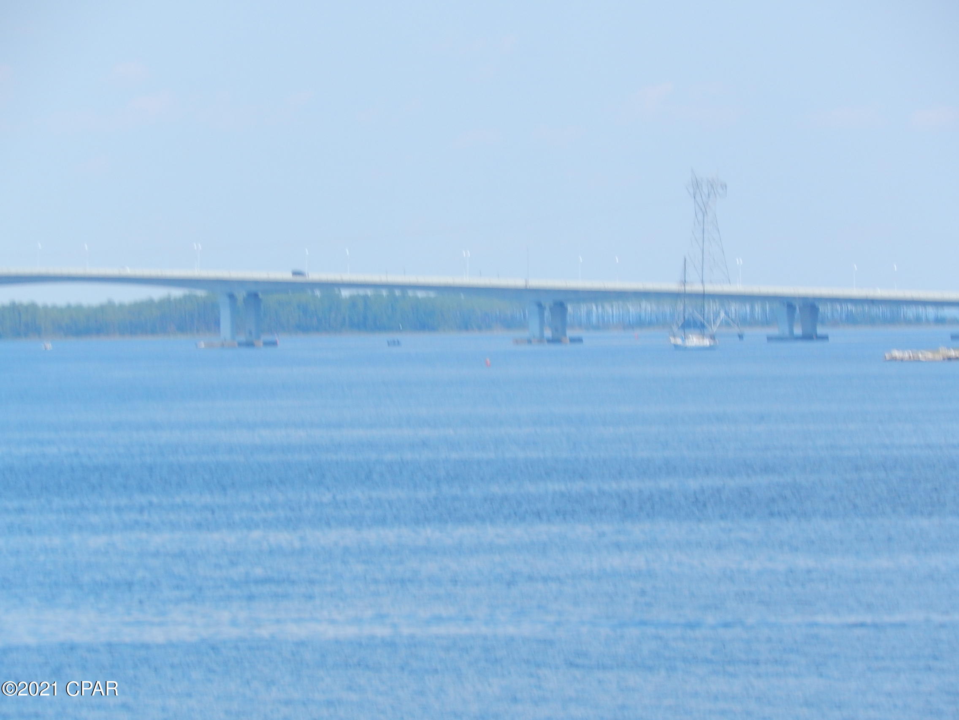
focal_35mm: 346
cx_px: 480
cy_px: 360
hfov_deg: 5.7
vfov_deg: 4.3
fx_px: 9586
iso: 125
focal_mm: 62.2
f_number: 5.7
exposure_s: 1/400
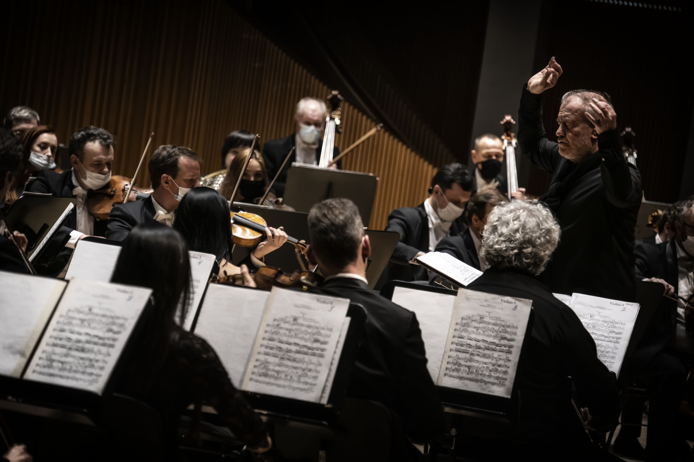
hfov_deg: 10.7
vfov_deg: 7.2
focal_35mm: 192
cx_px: 347
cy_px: 231
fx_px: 3701
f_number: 5.6
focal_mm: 192
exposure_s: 1/200
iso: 1600
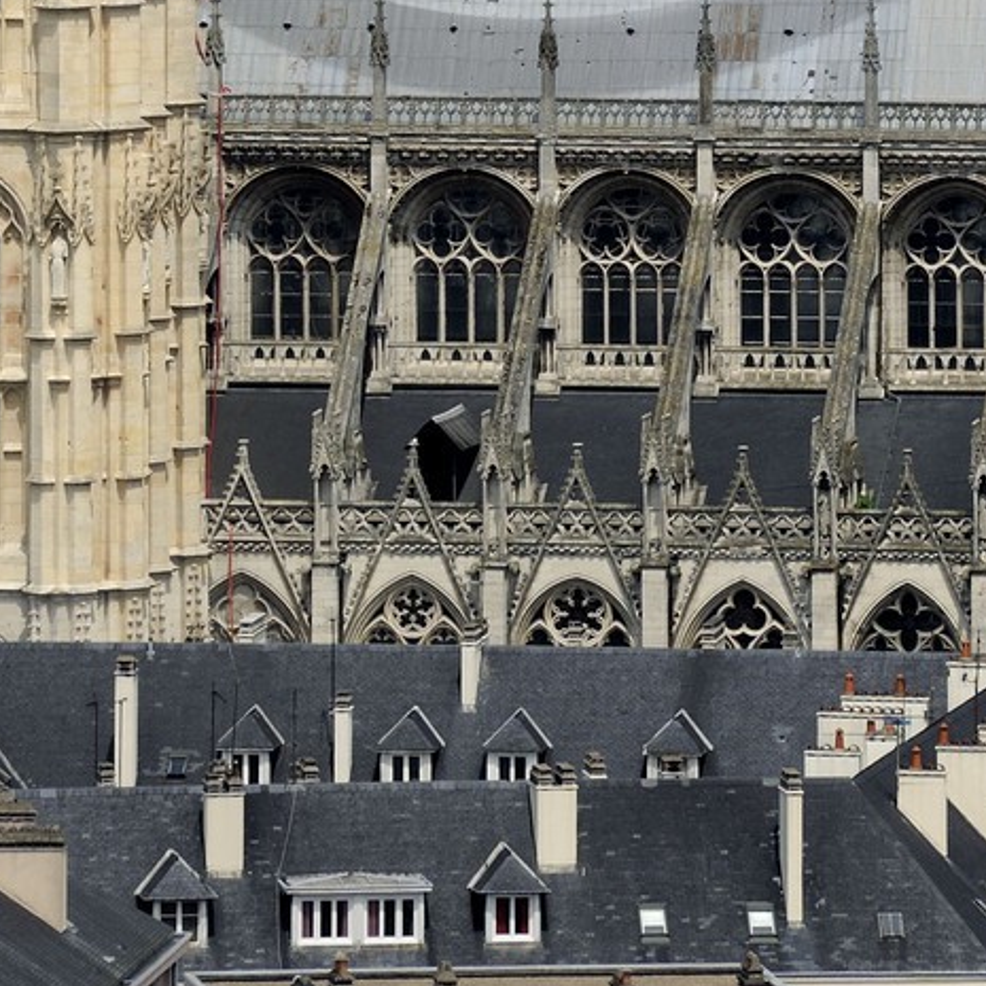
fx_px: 18852
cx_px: 536
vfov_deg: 3.0
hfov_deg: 3.0
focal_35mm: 585
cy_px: -564
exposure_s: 1/320
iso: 200
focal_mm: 200
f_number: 13
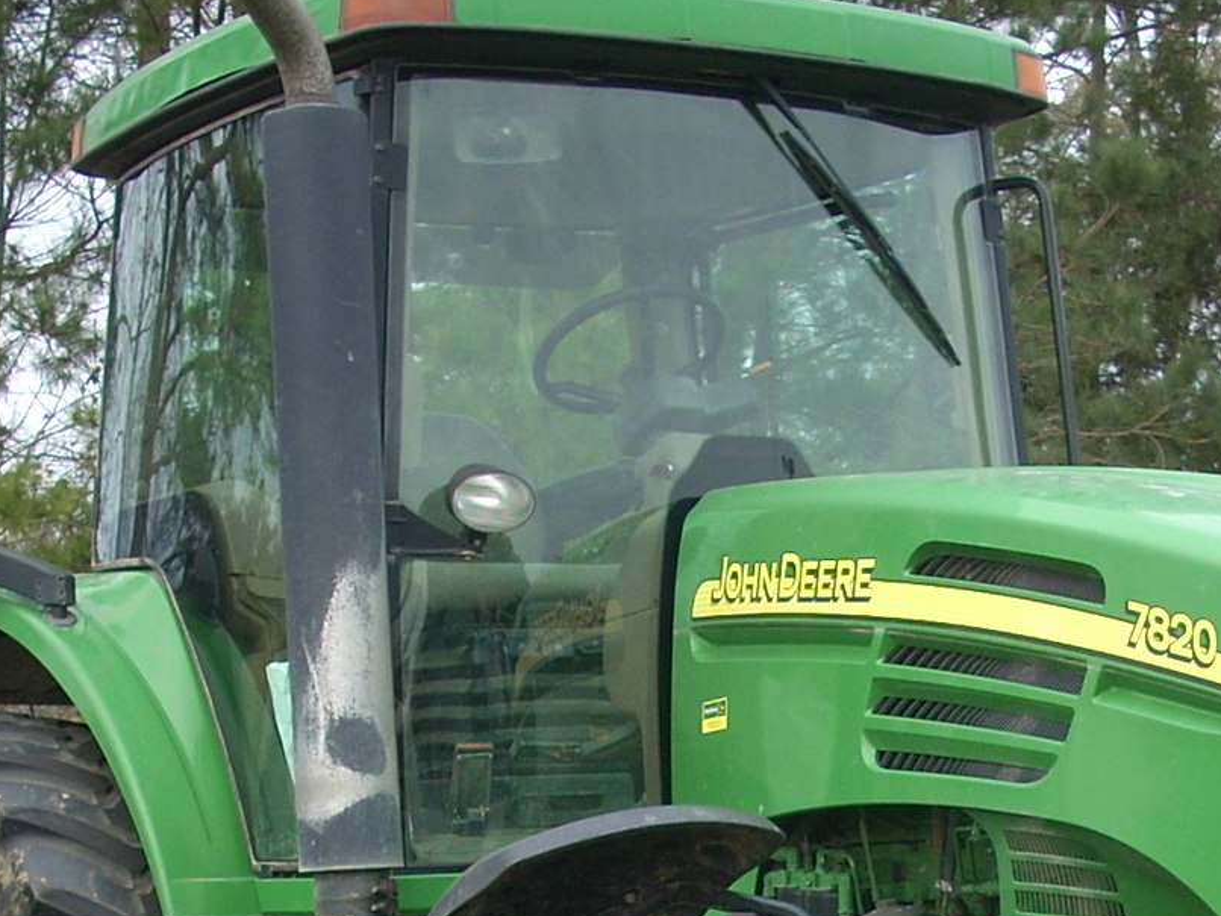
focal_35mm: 94
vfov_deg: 15.1
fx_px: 3317
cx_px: 695
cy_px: 1131
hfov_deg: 20.8
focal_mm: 6.2
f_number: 2.8
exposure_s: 1/201
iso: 64
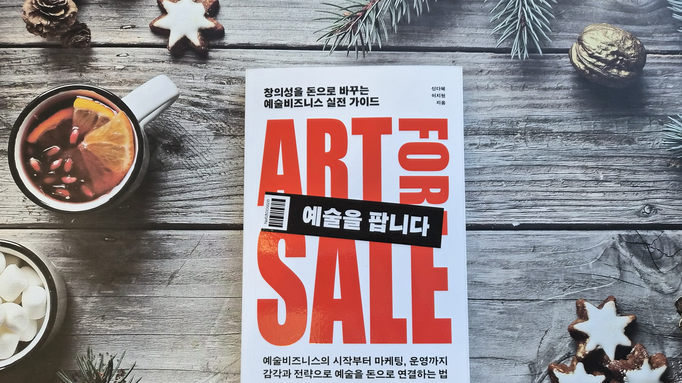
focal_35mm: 26
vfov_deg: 43.9
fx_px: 470
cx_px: 343
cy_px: 246
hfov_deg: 71.9
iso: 320
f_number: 1.8
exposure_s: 1/120
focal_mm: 5.4
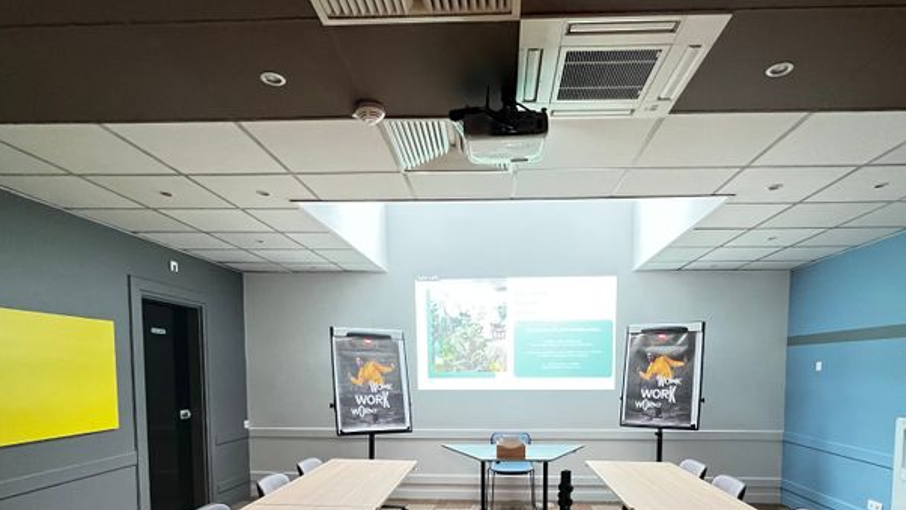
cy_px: 406
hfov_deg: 86.5
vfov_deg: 52.4
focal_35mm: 20
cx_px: 486
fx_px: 481
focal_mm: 1.57
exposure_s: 1/50
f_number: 1.8
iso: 800
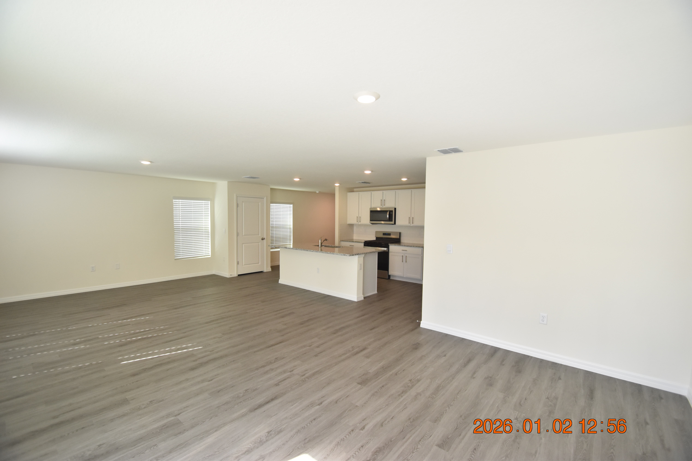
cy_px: 230
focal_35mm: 15
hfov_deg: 100.4
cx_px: 346
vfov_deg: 77.3
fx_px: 288
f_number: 3.5
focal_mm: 10
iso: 800
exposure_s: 1/500
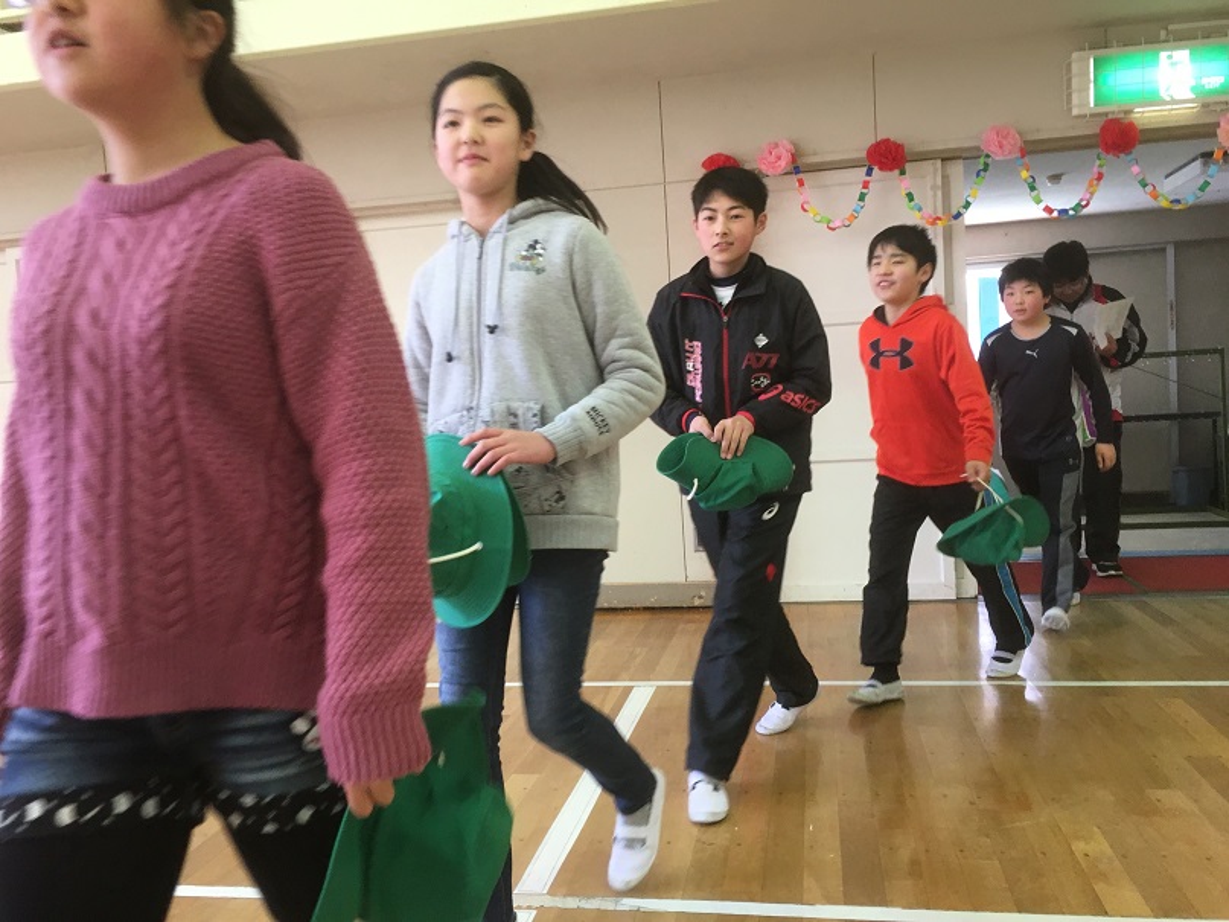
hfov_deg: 61.7
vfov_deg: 48.2
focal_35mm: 29
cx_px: 614
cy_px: 461
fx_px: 1029
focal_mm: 4.15
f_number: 2.2
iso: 50
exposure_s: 1/33
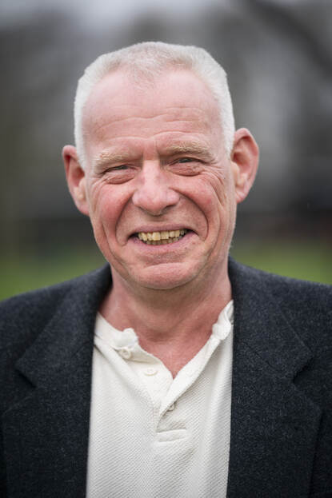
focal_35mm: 161
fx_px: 2228
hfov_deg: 8.5
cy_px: 249
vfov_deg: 12.8
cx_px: 166
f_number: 2.8
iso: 200
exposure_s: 1/400
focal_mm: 161
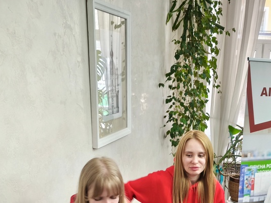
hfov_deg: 35.9
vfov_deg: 26.6
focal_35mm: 52
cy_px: 202
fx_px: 407
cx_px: 207
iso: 640
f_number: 1.7
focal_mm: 5.35
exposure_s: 1/33.3
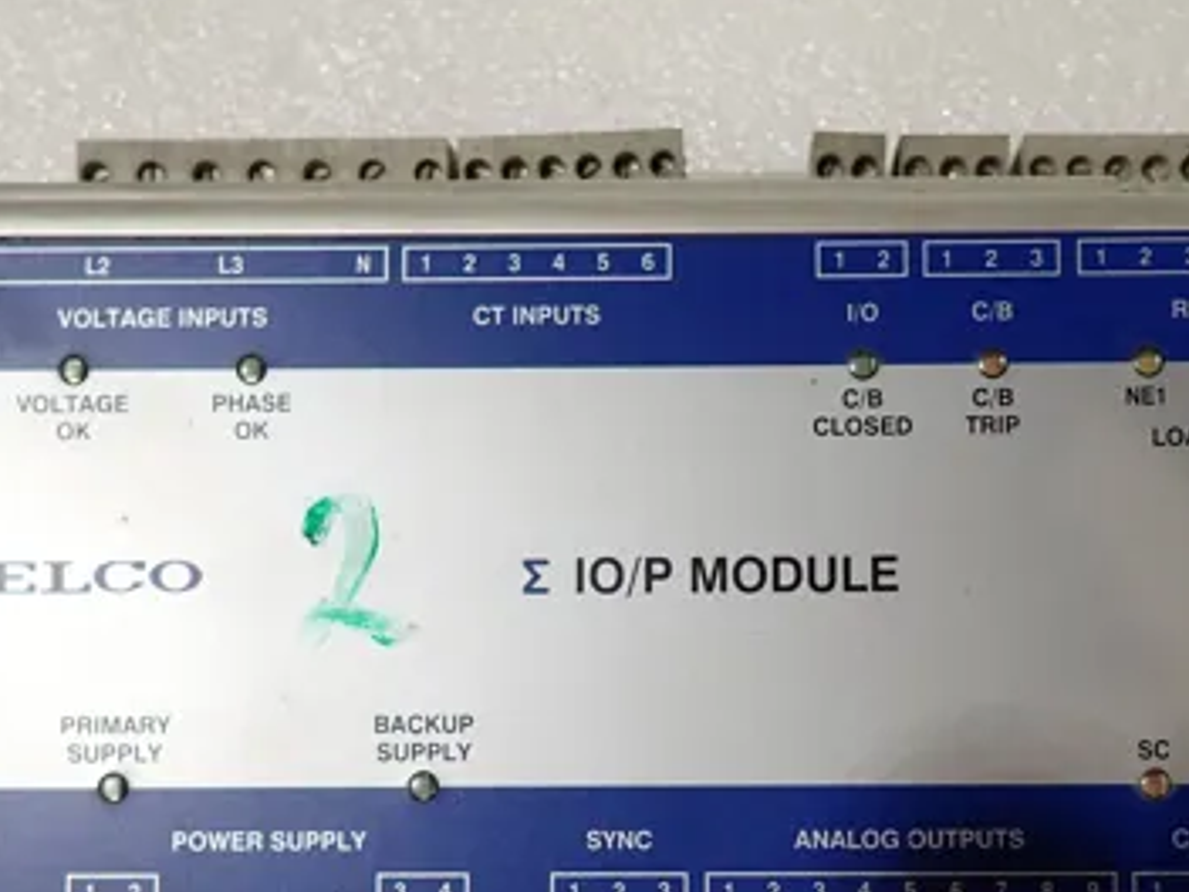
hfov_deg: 42.7
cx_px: 730
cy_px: 765
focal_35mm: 44
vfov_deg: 31.6
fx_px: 1511
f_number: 2
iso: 200
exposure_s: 1/125
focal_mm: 4.5
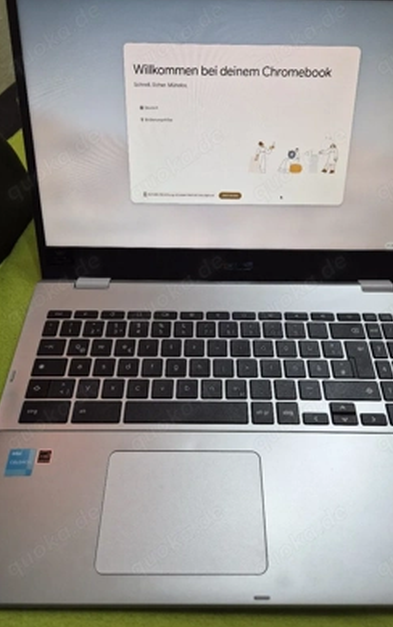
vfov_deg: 72.5
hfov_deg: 49.3
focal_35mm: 25
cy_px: 307
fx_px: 428
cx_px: 211
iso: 80
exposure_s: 1/50
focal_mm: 5.4
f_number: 1.8
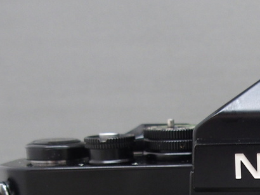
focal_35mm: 82
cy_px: 255
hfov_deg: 22.5
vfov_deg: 16.9
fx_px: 616
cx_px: 287
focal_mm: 6
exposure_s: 1/40
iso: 200
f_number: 2.8
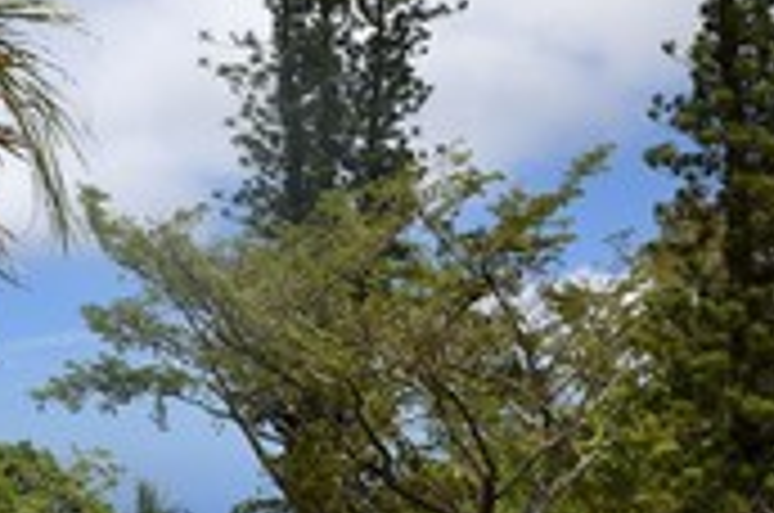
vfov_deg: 13.9
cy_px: 279
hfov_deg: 20.0
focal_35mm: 98
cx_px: -52
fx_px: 2103
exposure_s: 1/250
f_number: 14
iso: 200
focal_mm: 40
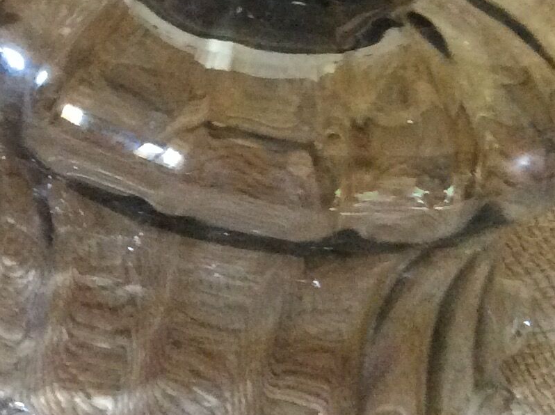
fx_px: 1665
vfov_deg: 14.0
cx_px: -67
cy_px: -12
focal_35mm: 104
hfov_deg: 18.2
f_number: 2.4
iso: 250
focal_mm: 3.3
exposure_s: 1/25
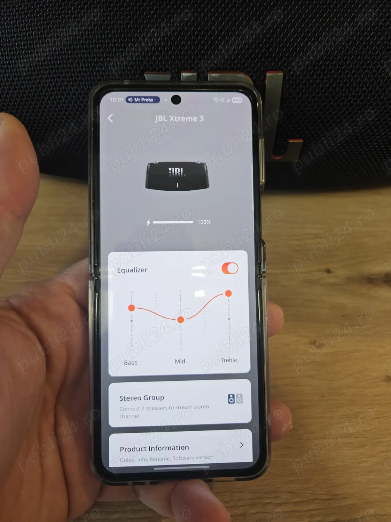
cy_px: 261
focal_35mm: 23
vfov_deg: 73.9
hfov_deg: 58.9
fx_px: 347
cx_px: 196
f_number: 1.8
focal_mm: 5.4
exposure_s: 1/60
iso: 125
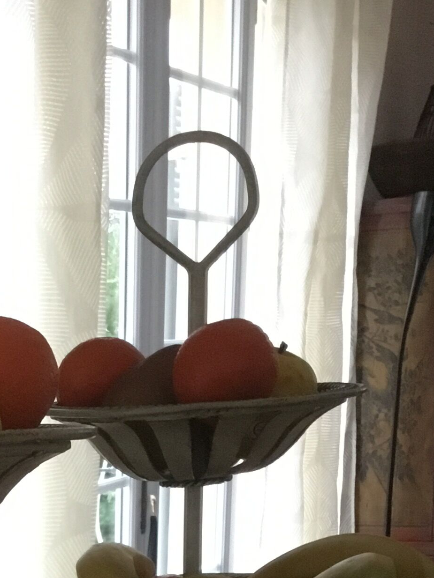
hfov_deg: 17.1
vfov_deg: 21.8
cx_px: -97
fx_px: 1371
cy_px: 719
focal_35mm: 82
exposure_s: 1/33
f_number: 2.4
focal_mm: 3.3
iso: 200
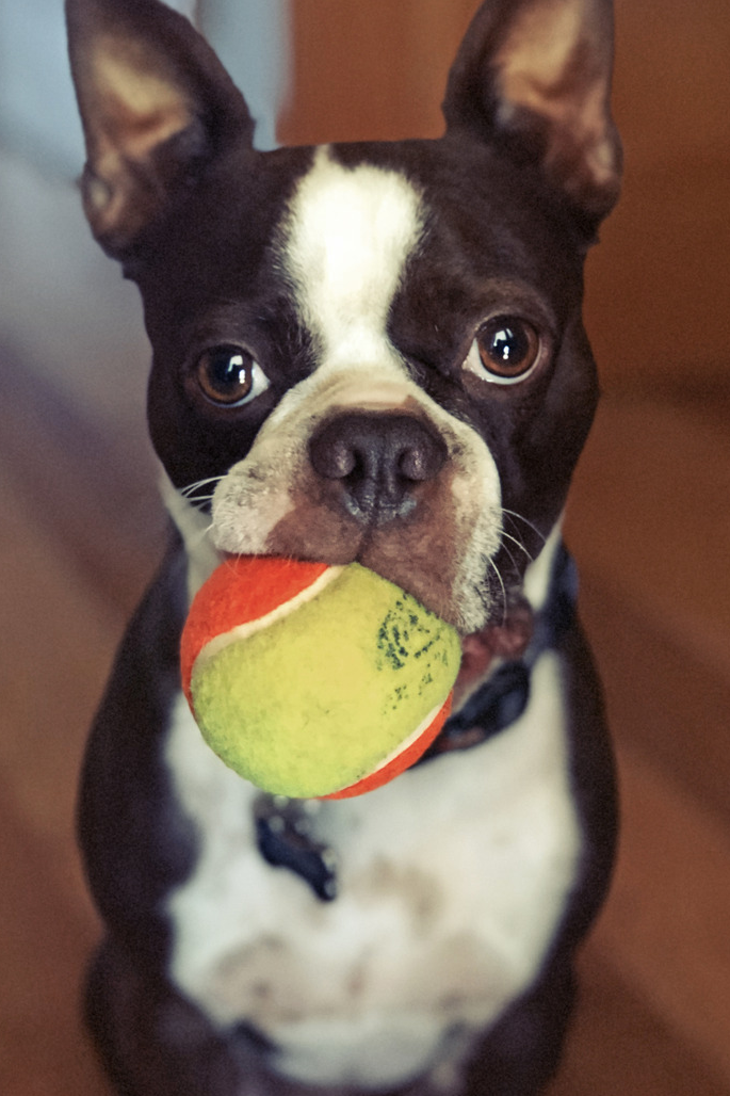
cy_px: 545
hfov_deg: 22.6
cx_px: 341
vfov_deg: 33.4
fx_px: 1825
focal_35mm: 60
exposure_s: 1/60
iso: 1000
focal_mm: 6.6
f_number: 2.8
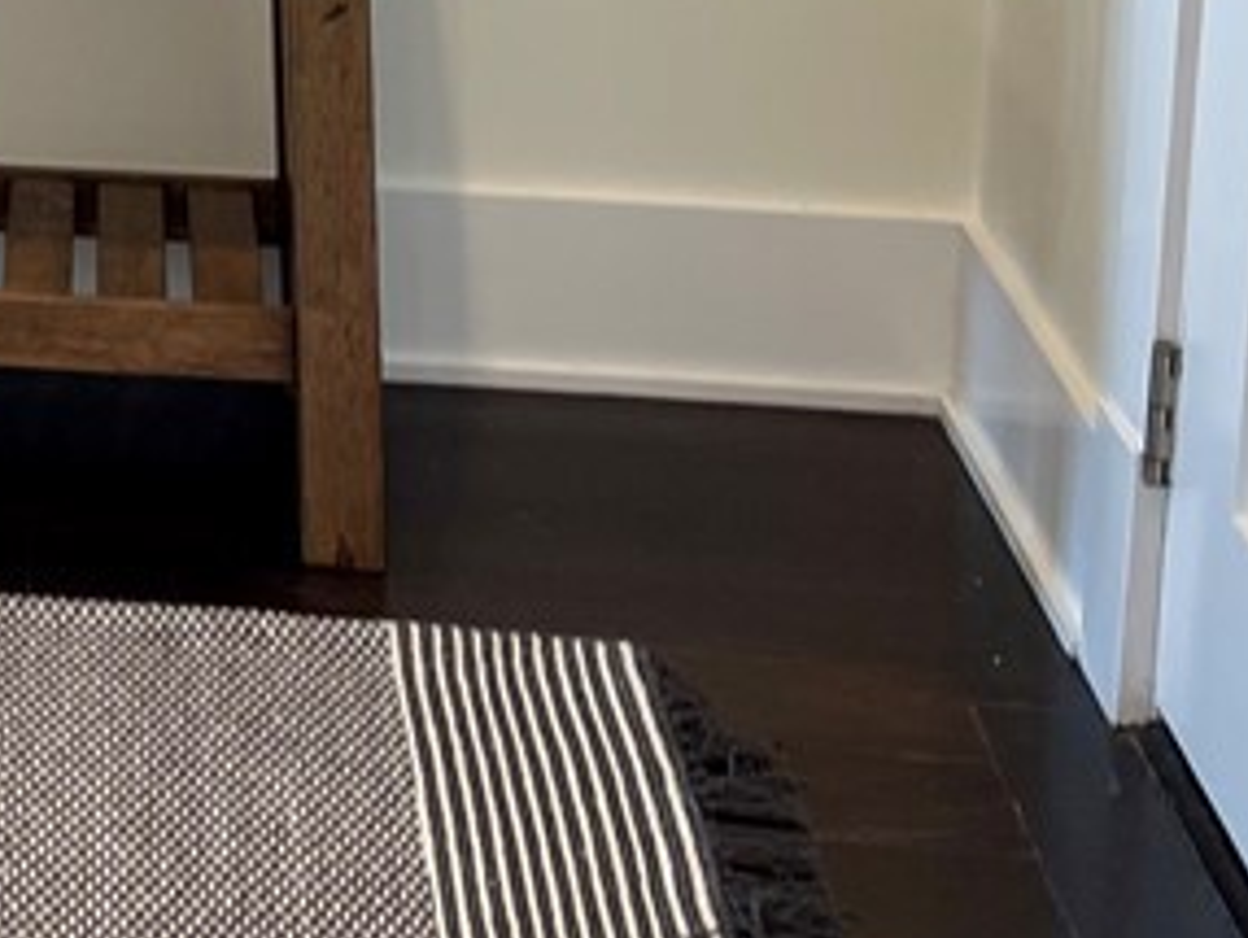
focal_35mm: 93
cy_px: -550
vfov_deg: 14.6
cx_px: -484
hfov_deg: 19.1
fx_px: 3356
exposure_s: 1/60
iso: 64
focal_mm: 5.1
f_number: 1.6
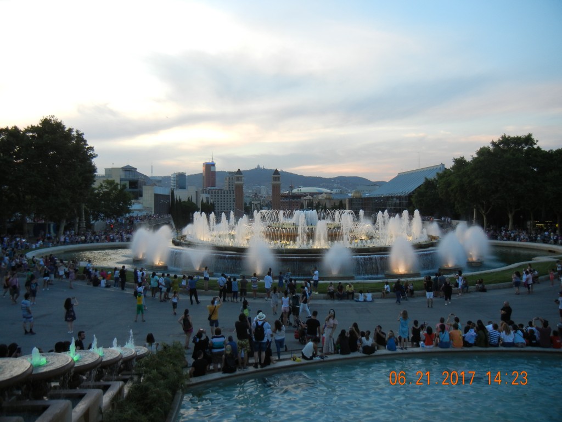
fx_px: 487
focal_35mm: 30
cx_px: 281
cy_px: 211
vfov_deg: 46.8
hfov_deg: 60.0
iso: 160
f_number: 3.5
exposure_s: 1/58.5
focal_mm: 5.4
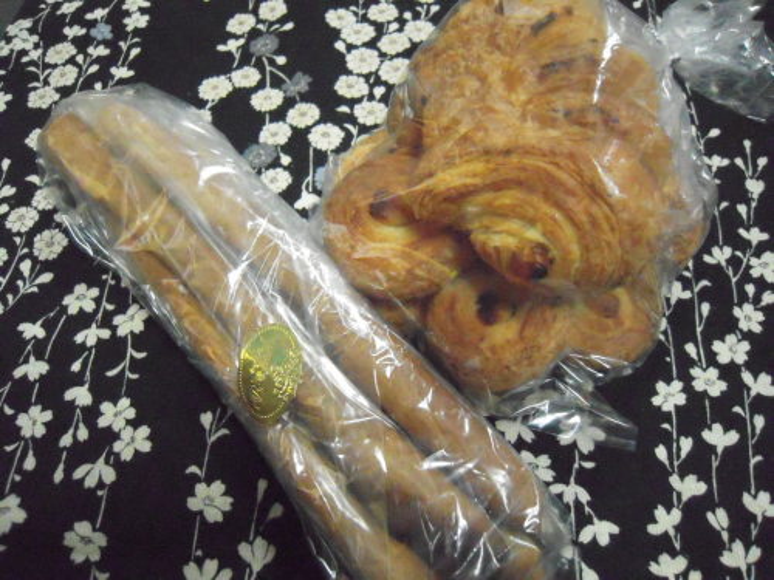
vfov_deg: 49.7
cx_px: 387
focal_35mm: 28
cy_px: 290
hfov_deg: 63.4
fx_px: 626
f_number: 2.7
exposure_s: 1/160
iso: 3200
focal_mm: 5
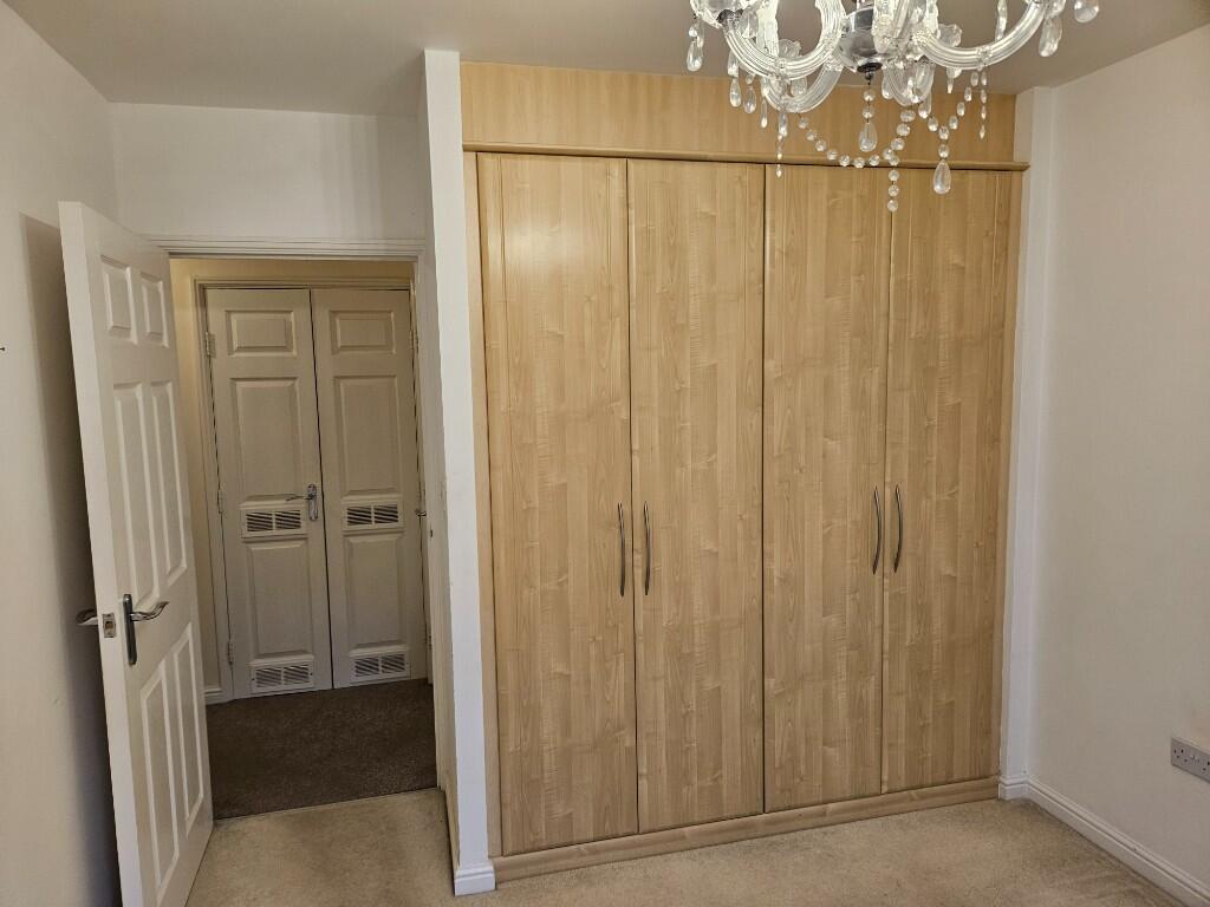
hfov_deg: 73.9
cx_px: 605
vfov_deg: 58.9
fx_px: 804
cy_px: 454
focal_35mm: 23
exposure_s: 1/142
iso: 200
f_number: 1.8
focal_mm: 5.4
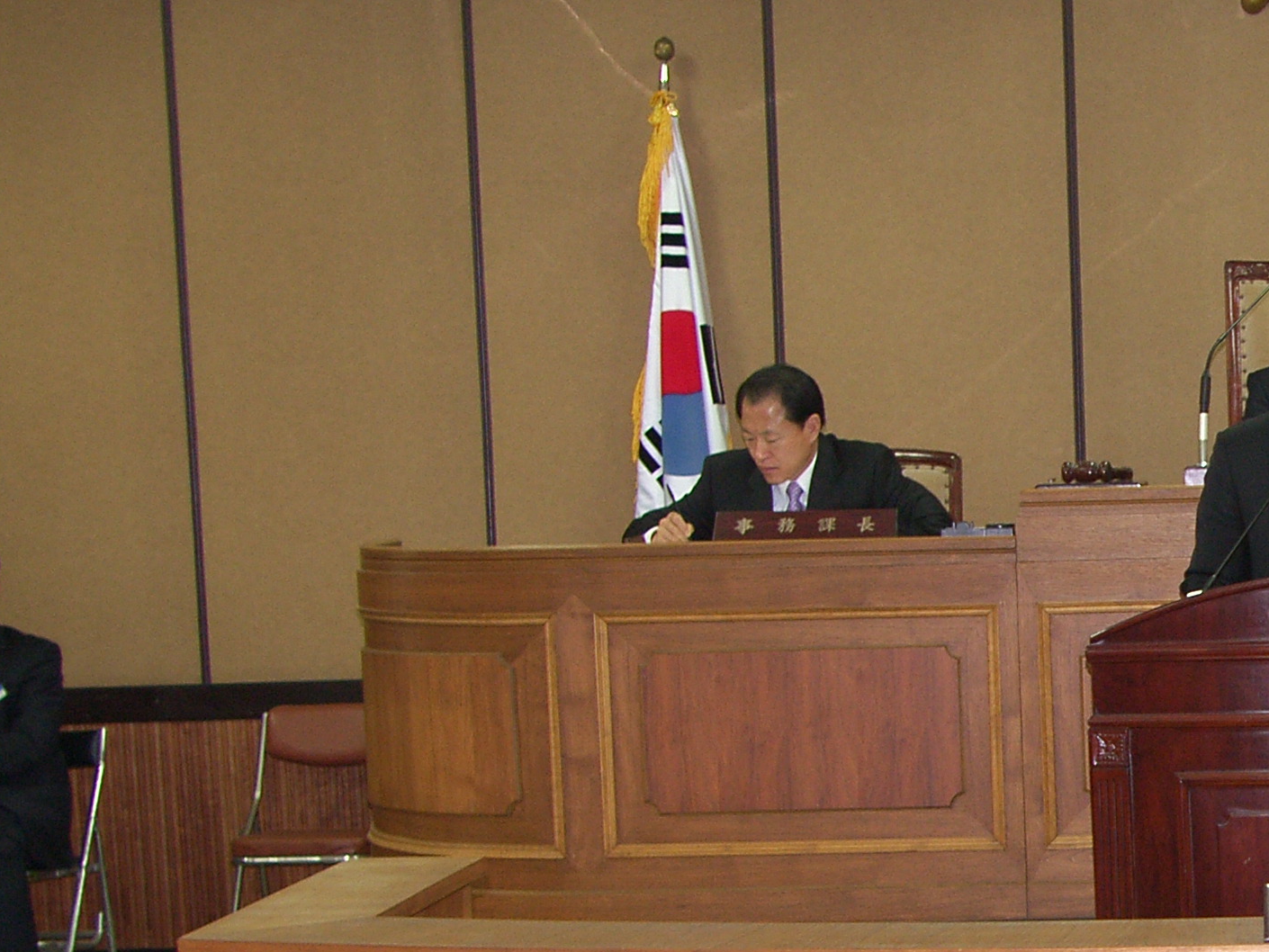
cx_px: 1401
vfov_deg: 18.0
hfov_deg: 22.7
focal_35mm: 81
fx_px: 2970
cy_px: 785
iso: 100
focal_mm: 9
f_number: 2.5
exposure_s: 1/40
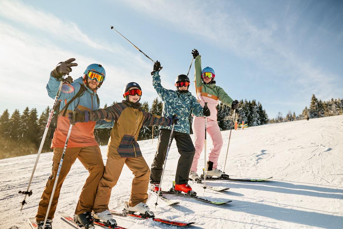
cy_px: 114
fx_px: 229
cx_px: 172
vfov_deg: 53.2
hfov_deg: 73.7
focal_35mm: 24
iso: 200
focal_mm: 24
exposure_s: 1/500
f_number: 2.2
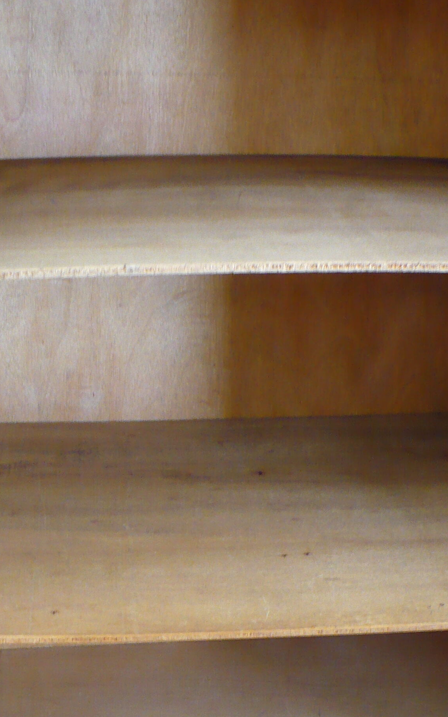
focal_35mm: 66
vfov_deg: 30.5
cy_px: 549
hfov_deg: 19.6
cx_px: 298
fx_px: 1290
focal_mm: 6.1
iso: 200
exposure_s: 1/8
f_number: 2.8
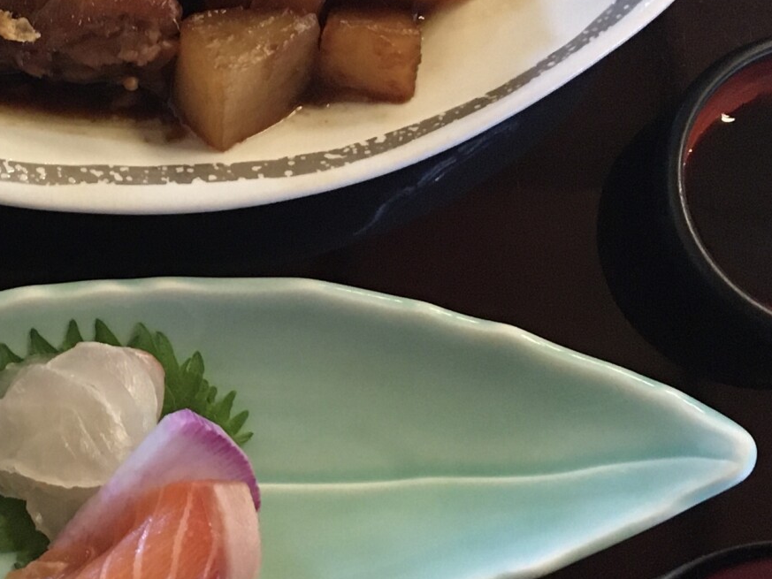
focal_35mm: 85
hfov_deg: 21.9
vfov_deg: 17.4
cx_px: -64
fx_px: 1896
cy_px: 271
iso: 200
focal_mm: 4.15
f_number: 2.2
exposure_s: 1/15
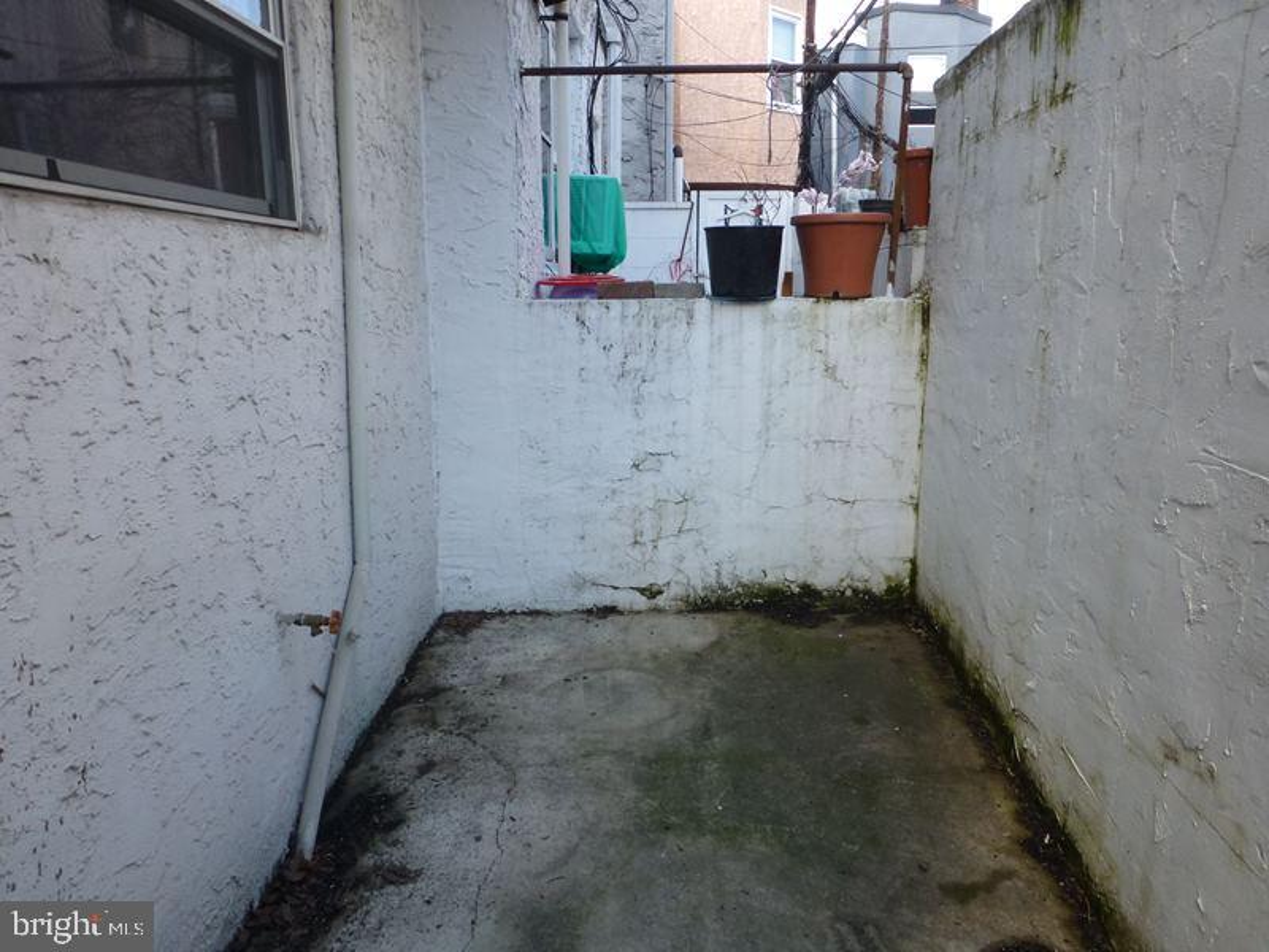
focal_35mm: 24
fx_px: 880
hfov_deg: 71.6
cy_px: 476
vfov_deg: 56.8
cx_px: 634
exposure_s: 1/250
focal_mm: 4.3
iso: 200
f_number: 4
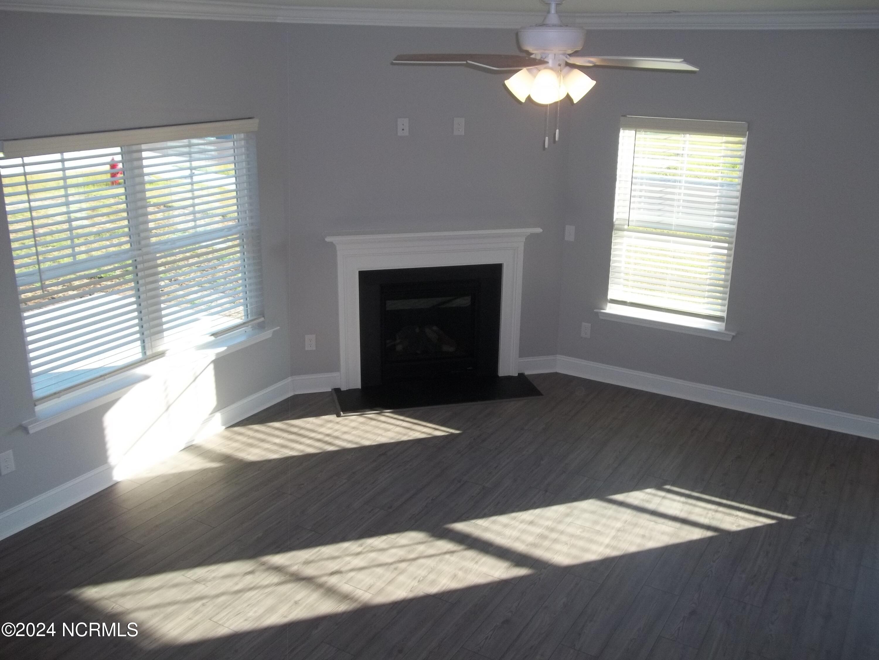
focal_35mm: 32
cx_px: 440
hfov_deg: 56.8
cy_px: 330
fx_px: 813
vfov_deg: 44.2
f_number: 2.9
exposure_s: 1/200
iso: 100
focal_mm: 5.7
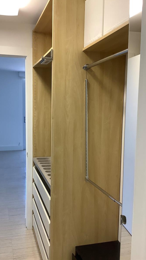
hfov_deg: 34.5
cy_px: 129
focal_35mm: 34
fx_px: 234
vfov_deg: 58.0
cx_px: 53
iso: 80
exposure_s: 1/120
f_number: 2.4
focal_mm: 3.3
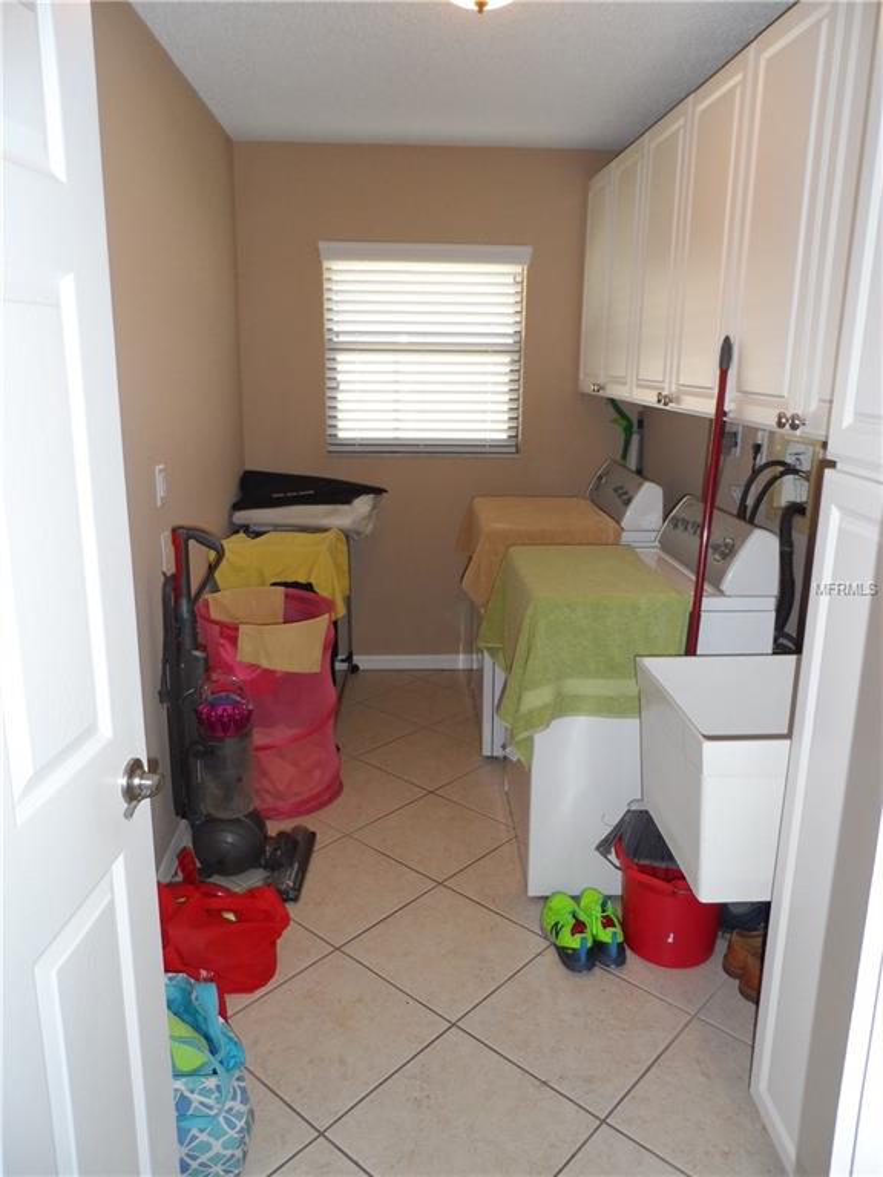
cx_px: 442
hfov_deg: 56.8
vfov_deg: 71.6
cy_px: 588
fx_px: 816
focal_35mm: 24
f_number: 3.2
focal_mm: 4
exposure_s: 1/90
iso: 120
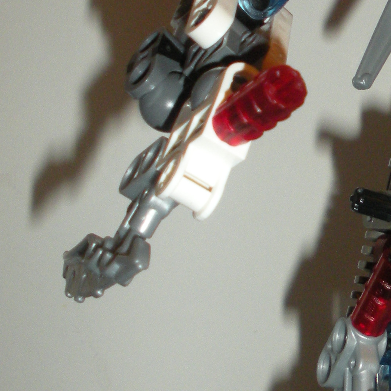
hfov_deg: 15.5
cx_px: 499
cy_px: 183
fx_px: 1367
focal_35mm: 107
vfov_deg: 16.3
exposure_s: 1/60
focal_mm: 6.3
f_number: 3.5
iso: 200
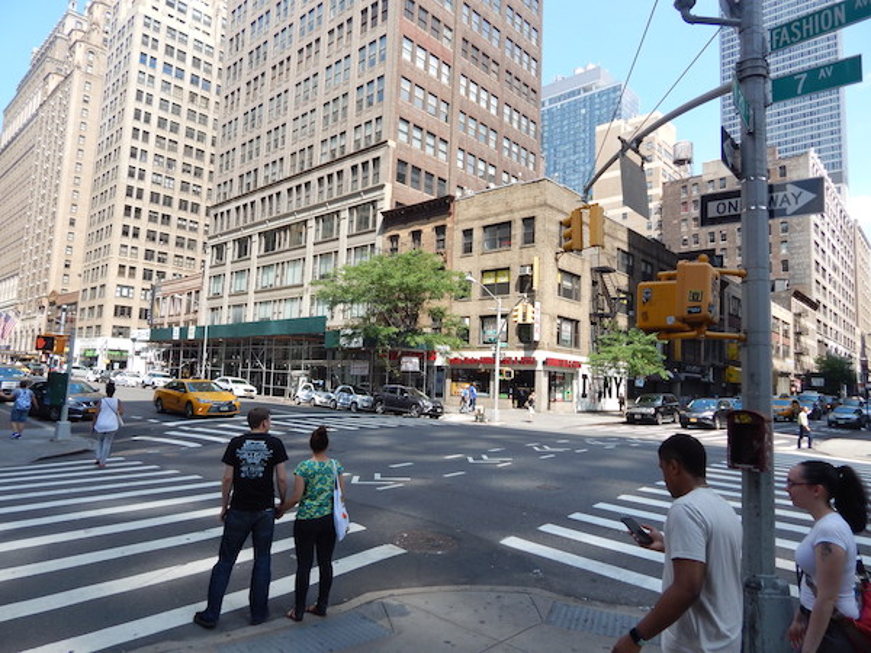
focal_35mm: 22
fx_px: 554
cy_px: 326
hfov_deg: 76.4
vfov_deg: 61.1
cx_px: 436
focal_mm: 4
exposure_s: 1/640
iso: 125
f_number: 3
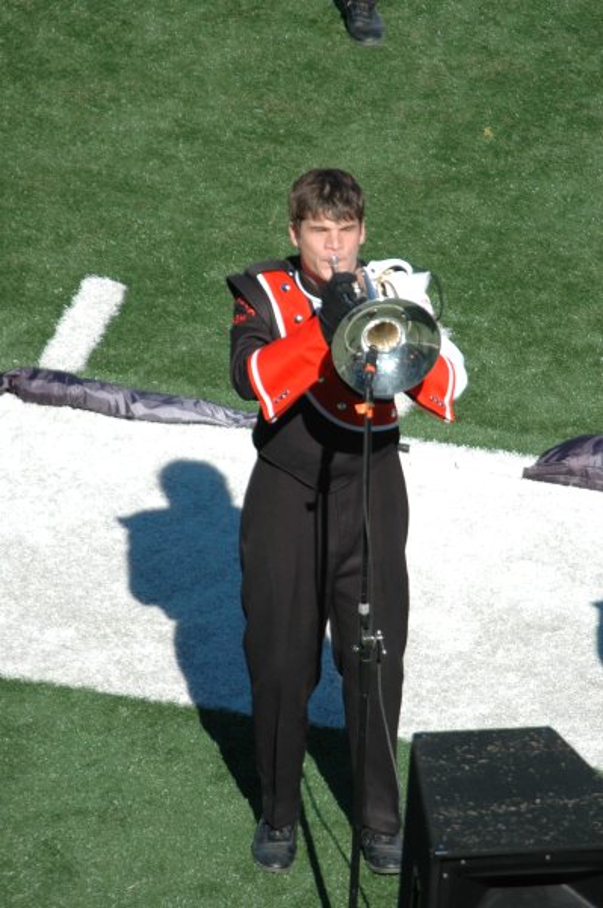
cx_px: 302
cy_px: 454
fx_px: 15100
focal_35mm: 600
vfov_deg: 3.4
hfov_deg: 2.3
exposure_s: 1/1000
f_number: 5.6
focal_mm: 400
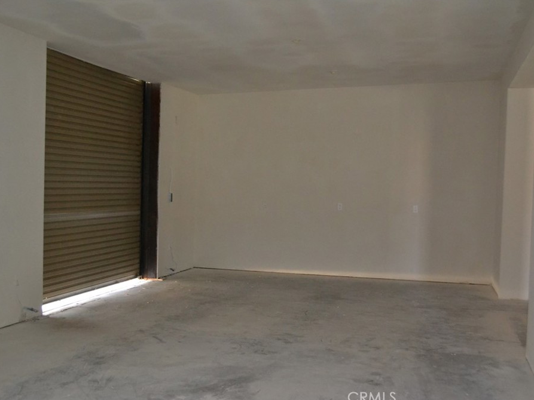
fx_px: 663
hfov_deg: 43.8
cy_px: 202
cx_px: 280
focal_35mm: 43
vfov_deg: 33.6
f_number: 4.2
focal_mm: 26
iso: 2800
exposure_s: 1/60
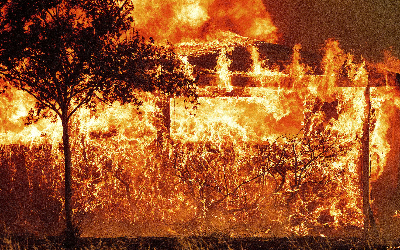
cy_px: 143
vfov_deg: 6.0
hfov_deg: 9.7
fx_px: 2366
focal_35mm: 217
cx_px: 221
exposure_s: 1/8000
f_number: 4.8
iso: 3200
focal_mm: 170
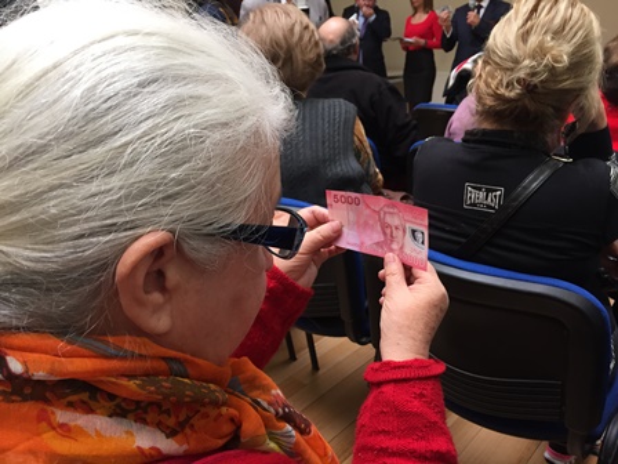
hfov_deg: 61.7
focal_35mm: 29
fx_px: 518
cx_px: 309
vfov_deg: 48.2
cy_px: 232
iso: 50
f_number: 2.2
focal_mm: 4.15
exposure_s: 1/30
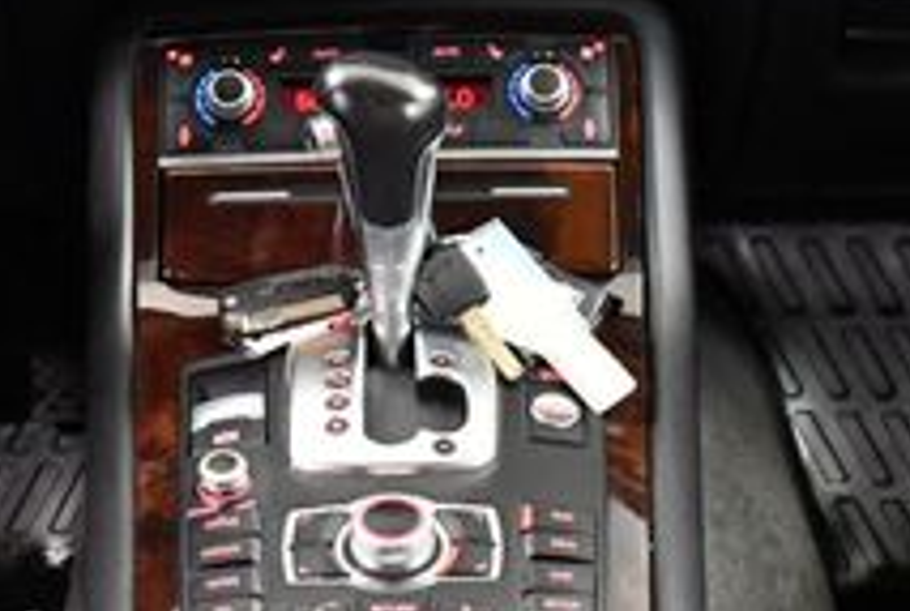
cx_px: 367
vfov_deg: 12.5
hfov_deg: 18.9
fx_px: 2736
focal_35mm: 108
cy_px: -98
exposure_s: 1/60
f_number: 3.5
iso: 3600
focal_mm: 18
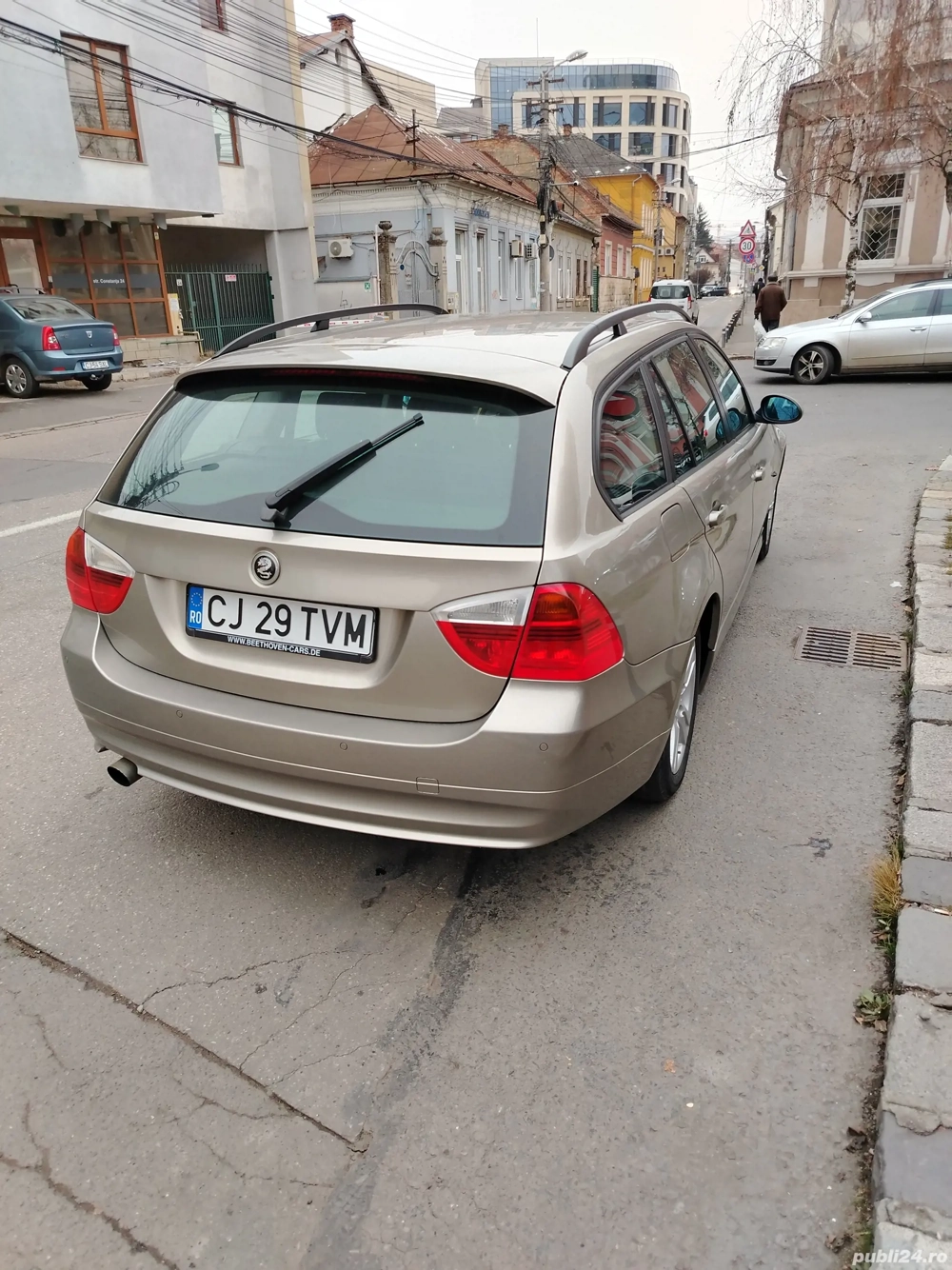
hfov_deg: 56.8
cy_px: 635
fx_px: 880
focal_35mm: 24
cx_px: 476
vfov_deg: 71.6
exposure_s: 1/100
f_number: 1.75
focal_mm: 5.25
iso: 275
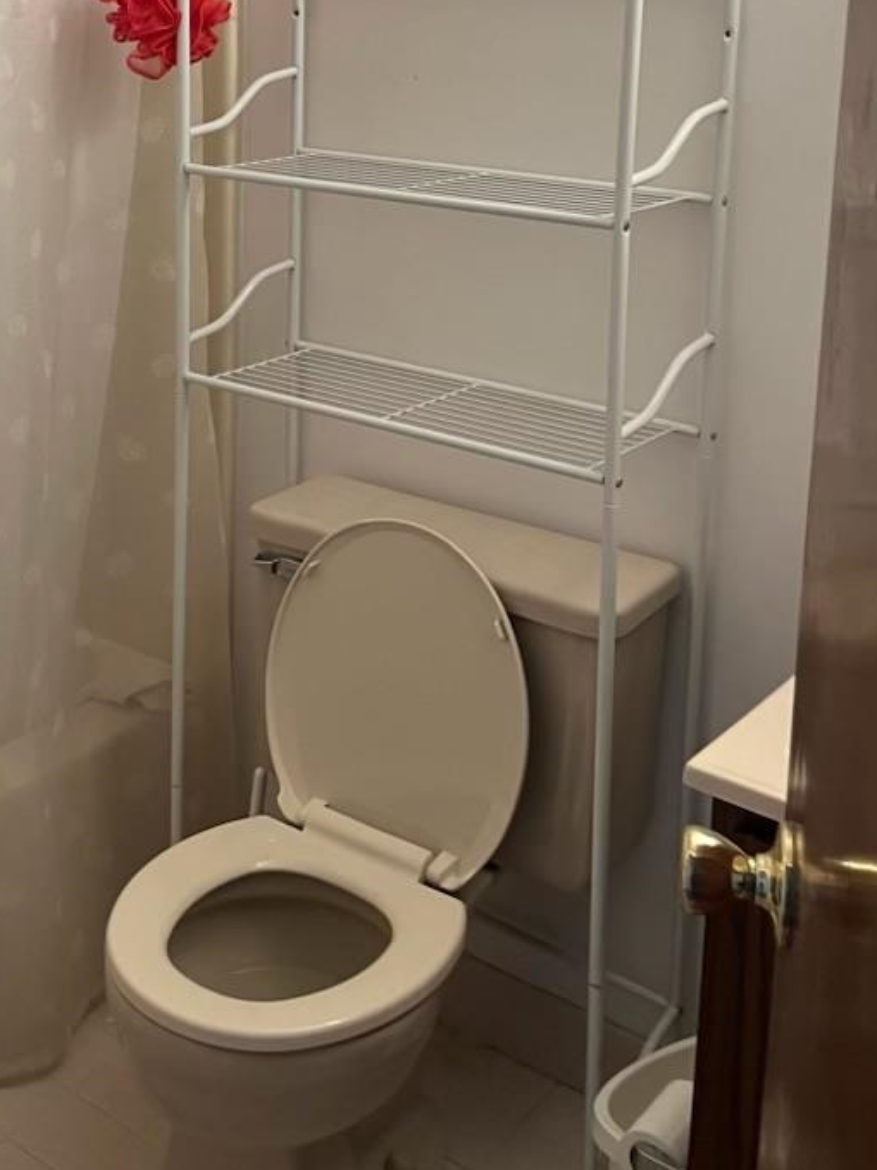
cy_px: 184
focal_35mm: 49
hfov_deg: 28.9
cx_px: 145
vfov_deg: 37.1
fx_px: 1656
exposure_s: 1/60
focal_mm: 5.1
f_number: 1.6
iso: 100
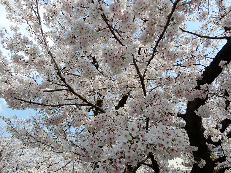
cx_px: 116
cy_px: 86
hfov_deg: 71.6
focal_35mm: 24
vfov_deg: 56.8
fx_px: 160
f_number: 3.4
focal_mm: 4.3
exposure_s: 1/800
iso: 80
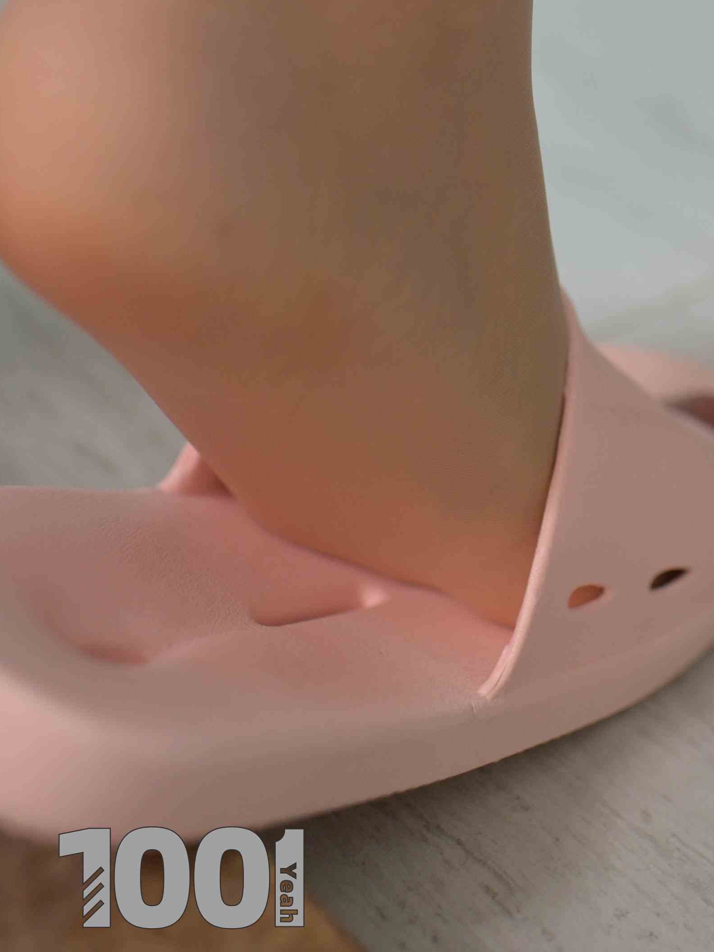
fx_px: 2008
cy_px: -48
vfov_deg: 25.1
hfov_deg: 19.7
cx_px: 675
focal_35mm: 73
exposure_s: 1/250
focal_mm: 35
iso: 800
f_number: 2.2
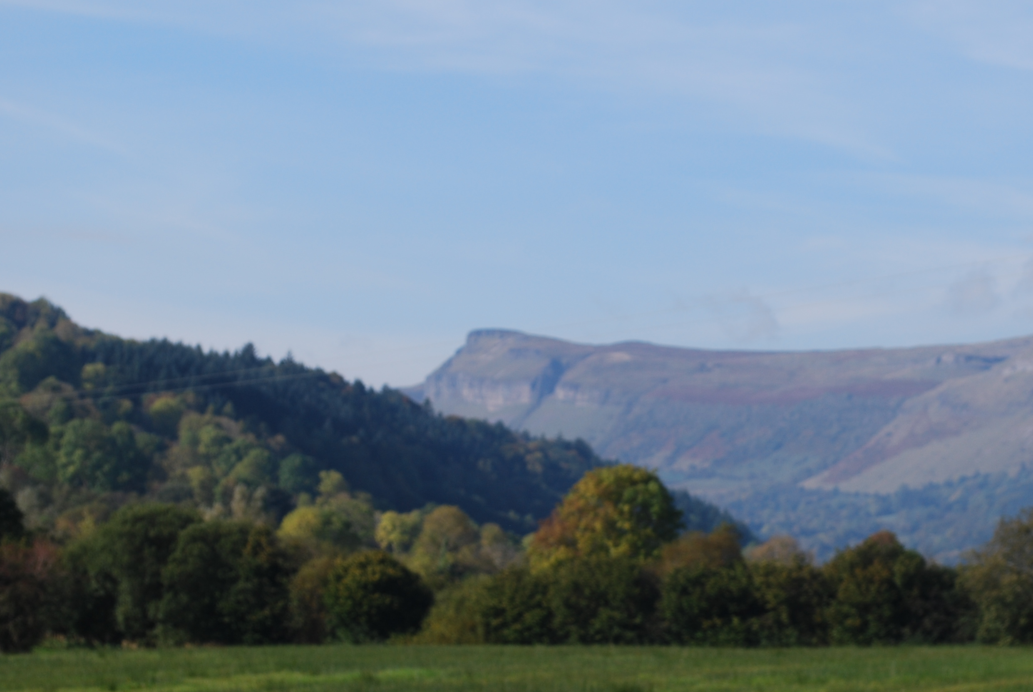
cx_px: 765
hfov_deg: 17.4
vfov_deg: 11.7
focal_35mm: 117
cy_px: 264
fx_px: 3362
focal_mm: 50
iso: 100
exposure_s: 1/250
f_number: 8
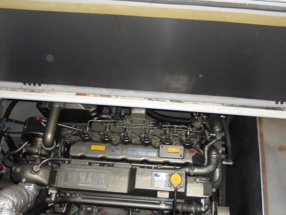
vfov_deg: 40.5
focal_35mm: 35
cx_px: 150
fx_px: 289
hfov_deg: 52.6
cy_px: 132
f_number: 3.5
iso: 400
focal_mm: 4.6
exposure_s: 1/30
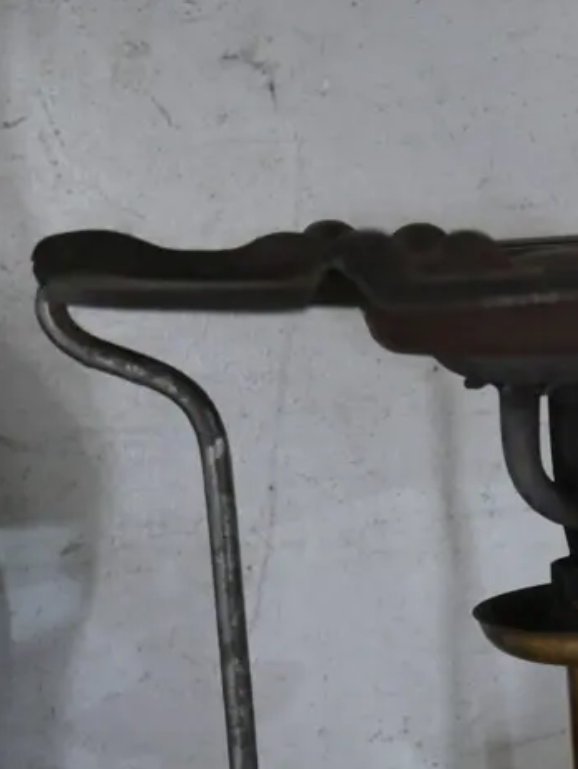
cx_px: 635
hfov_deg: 17.0
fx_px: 1868
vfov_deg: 22.3
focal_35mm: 84
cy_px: 791
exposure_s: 1/50
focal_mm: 19
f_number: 4.1
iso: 3200
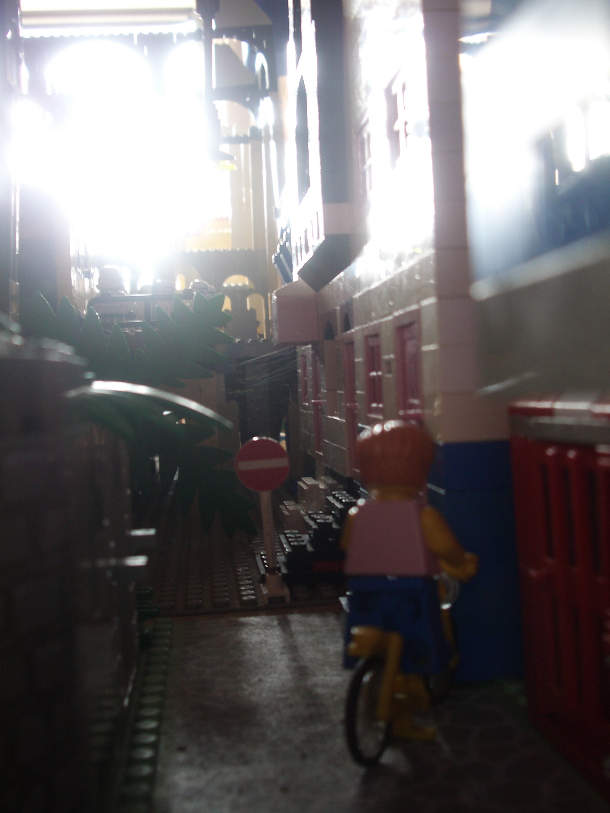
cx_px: 300
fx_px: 987
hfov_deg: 34.3
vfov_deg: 44.8
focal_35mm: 42
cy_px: 397
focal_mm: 6.8
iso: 100
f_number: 2.8
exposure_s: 1/10
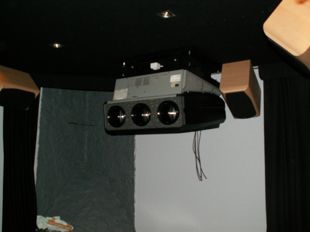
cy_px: 116
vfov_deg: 40.7
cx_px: 155
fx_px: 313
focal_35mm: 35
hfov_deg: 52.6
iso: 160
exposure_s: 1/40
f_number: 2.8
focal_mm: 5.86
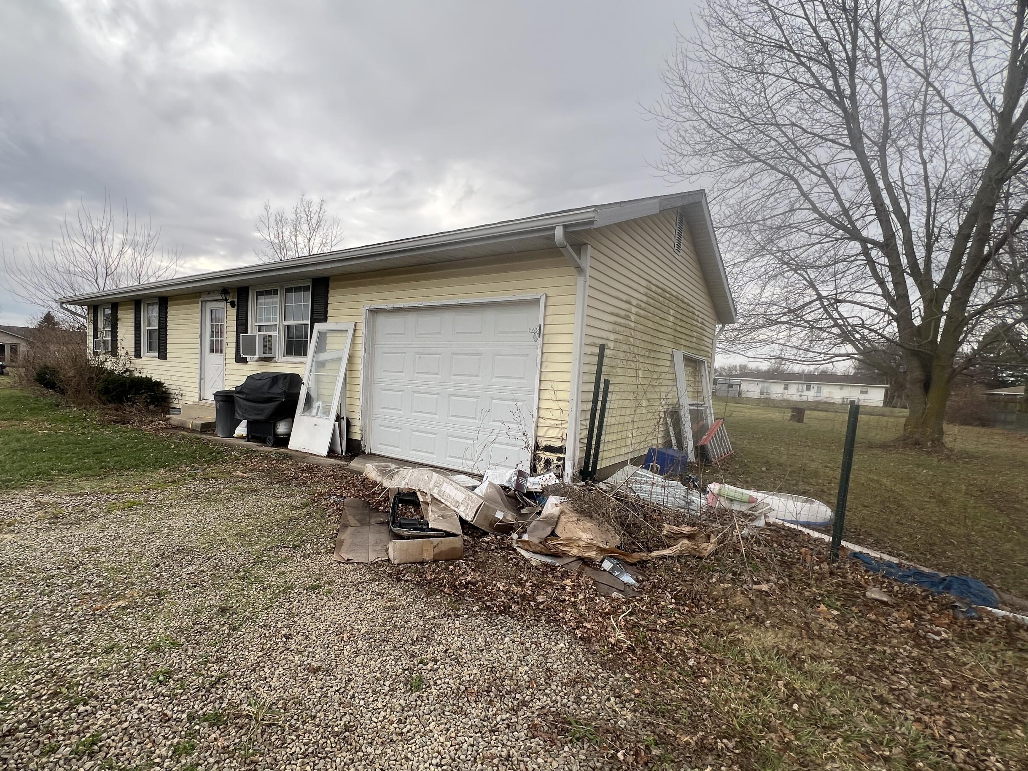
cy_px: 414
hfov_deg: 93.6
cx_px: 426
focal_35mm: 16
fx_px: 475
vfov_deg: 78.0
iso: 32
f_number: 1.8
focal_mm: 1.57
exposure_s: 1/401
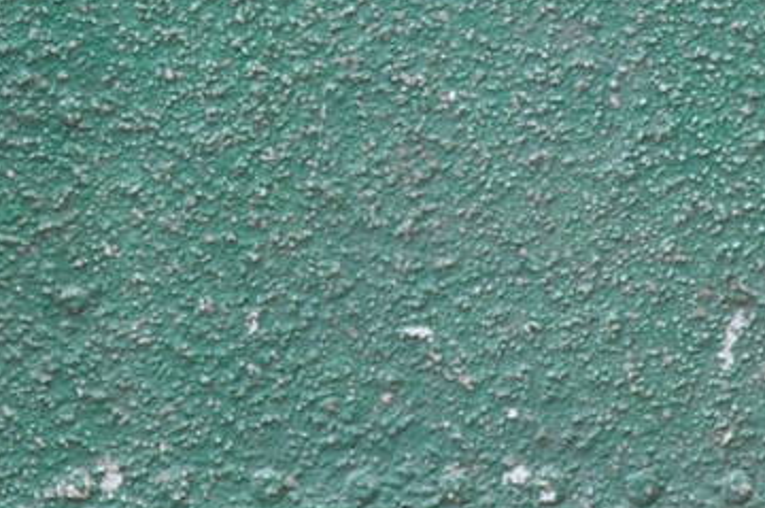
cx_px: 1615
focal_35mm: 933
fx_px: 19799
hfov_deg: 2.2
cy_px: 1119
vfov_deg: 1.5
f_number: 4.8
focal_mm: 140
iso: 1250
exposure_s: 1/500
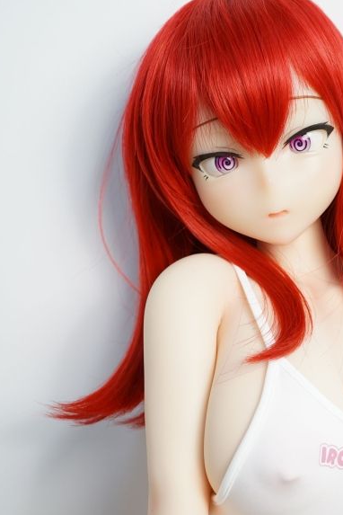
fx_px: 786
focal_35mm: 55
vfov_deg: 35.7
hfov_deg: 24.3
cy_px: 360
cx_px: 258
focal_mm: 35
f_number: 4.5
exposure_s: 1/100
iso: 500
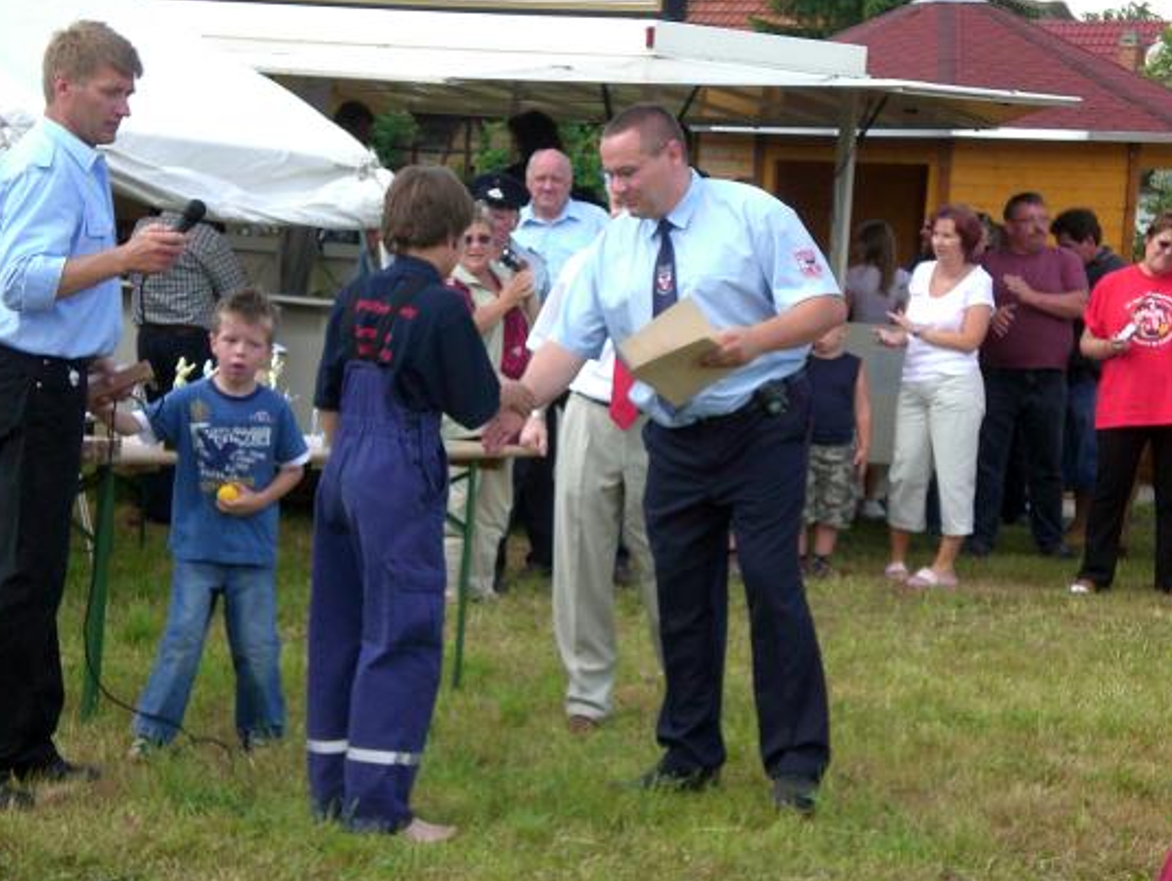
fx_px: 3524
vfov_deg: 14.2
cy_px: 430
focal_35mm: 104
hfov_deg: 18.9
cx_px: 570
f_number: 5
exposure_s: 1/320
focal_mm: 14.49
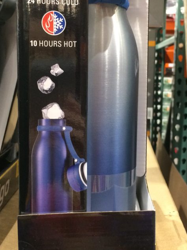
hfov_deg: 30.8
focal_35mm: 47
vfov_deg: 40.3
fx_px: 339
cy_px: 103
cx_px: 107
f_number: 2.2
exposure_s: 1/33
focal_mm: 4.15
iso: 250
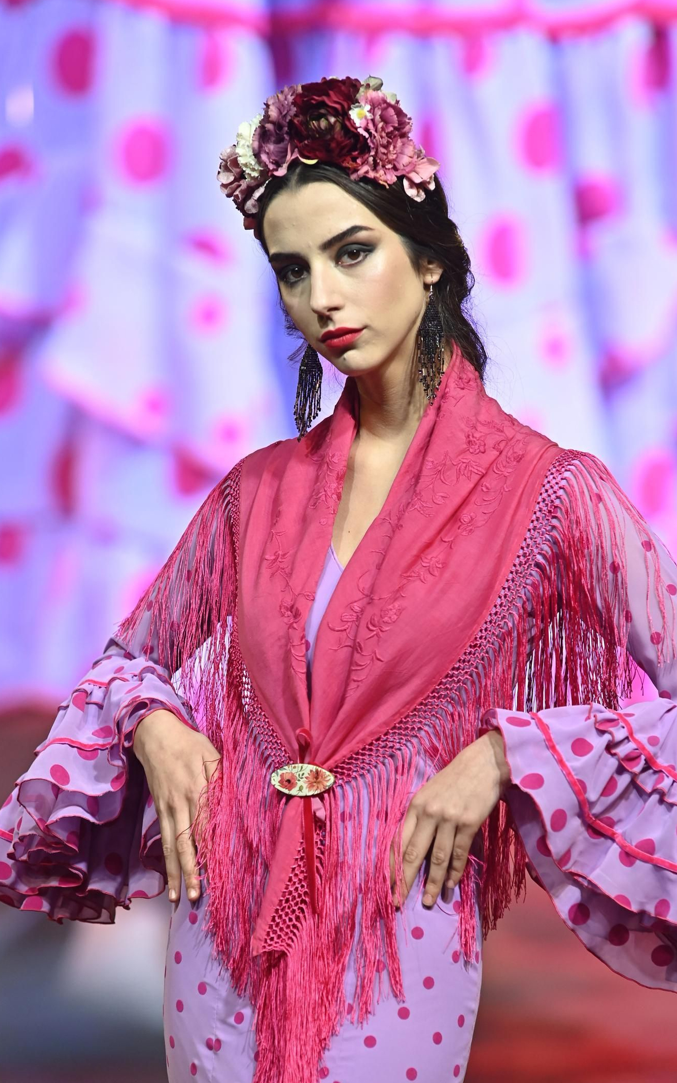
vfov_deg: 9.8
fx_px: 6318
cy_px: 620
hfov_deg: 6.1
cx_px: 349
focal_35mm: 214
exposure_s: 1/320
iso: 1000
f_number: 4
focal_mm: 170
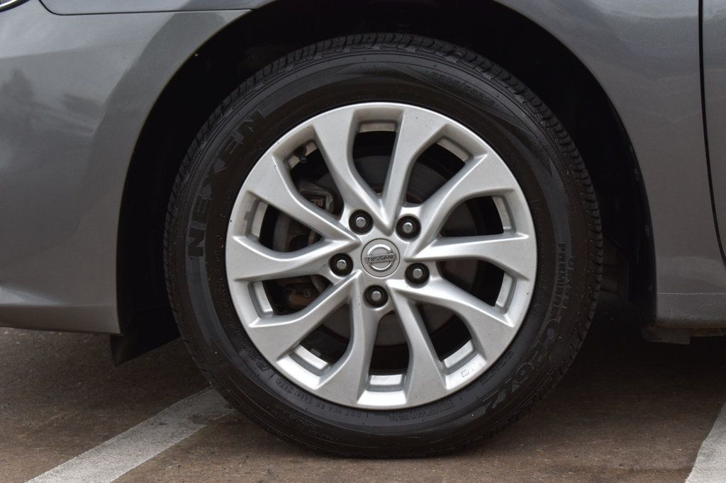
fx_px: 1663
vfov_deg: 16.5
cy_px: 242
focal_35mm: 82
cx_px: 363
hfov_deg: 24.6
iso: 400
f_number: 10
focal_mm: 55
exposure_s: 1/200
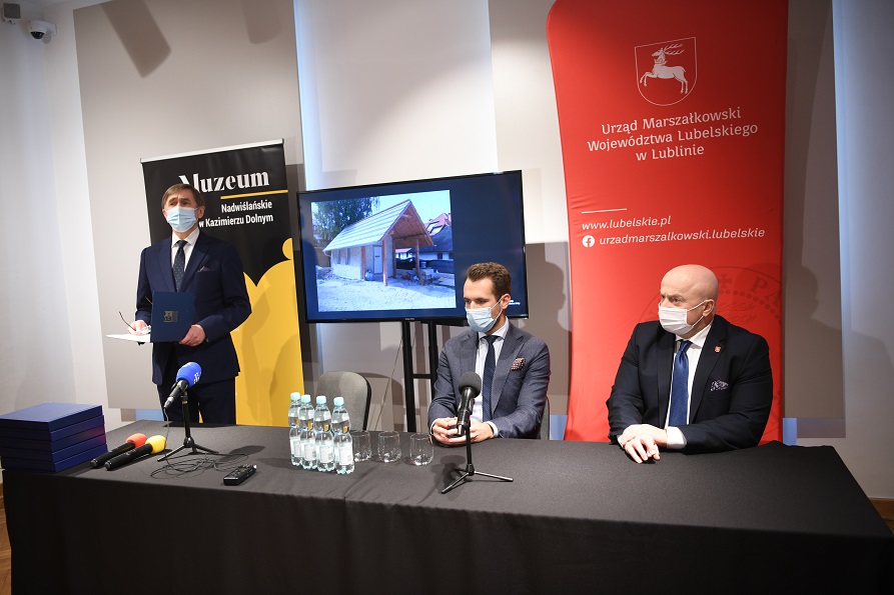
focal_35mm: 29
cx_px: 447
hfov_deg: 63.7
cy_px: 298
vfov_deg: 44.9
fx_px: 720
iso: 640
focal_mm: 29
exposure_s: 1/80
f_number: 2.8
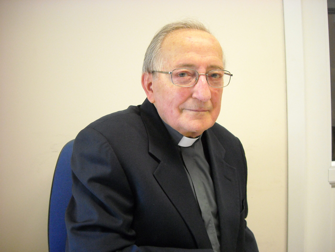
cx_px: 168
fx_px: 339
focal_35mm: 35
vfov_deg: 40.7
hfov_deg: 52.6
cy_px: 126
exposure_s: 1/54
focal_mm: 5.7
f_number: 2.8
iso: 400
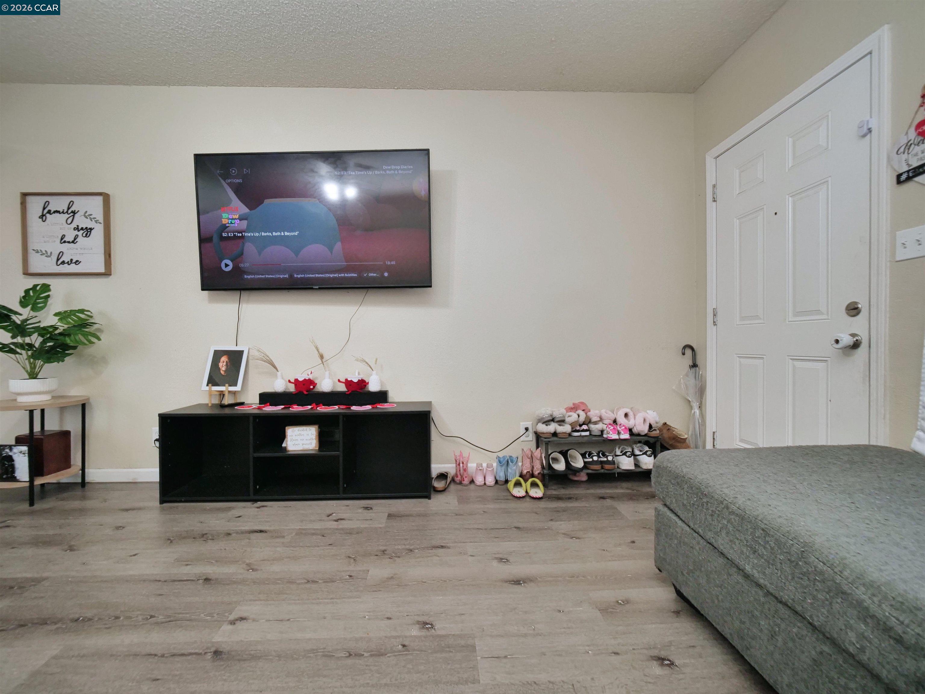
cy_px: 347
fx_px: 374
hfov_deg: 102.1
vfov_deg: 85.7
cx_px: 462
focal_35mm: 14
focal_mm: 7
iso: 800
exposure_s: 1/160
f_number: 2.8
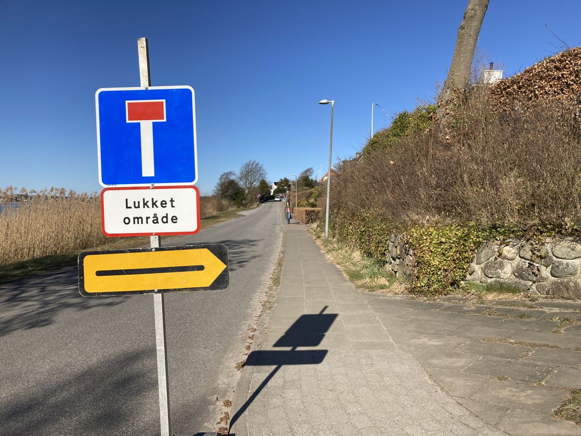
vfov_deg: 49.7
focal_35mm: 28
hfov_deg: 63.4
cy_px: 218
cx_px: 290
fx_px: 470
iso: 20
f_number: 1.8
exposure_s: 1/2558
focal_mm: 3.99
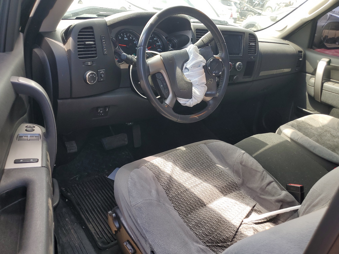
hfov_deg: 67.3
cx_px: 170
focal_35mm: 26
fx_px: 255
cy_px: 127
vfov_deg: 53.1
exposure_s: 1/200
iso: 50
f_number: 1.5
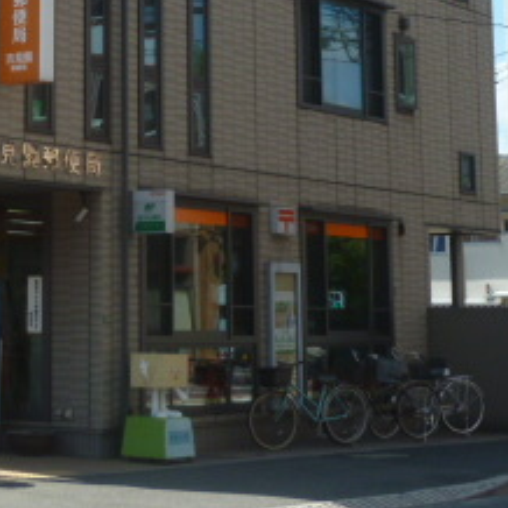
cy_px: 26
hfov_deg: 16.5
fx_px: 1727
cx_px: 51
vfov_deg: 16.5
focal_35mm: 104
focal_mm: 6.5
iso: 80
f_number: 4
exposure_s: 1/400
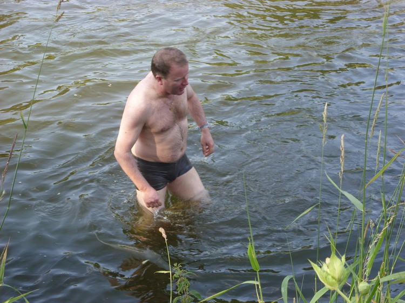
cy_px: 152
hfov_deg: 23.6
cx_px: 202
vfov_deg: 17.8
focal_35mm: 83
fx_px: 971
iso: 50
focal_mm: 13.8
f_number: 3.3
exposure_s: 1/141
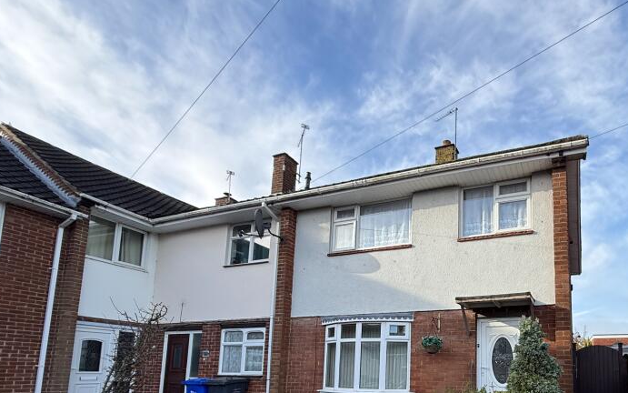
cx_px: 452
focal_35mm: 22
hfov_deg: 75.3
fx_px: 377
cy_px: 331
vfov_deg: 50.6
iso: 50
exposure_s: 1/809
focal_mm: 2.22
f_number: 2.2
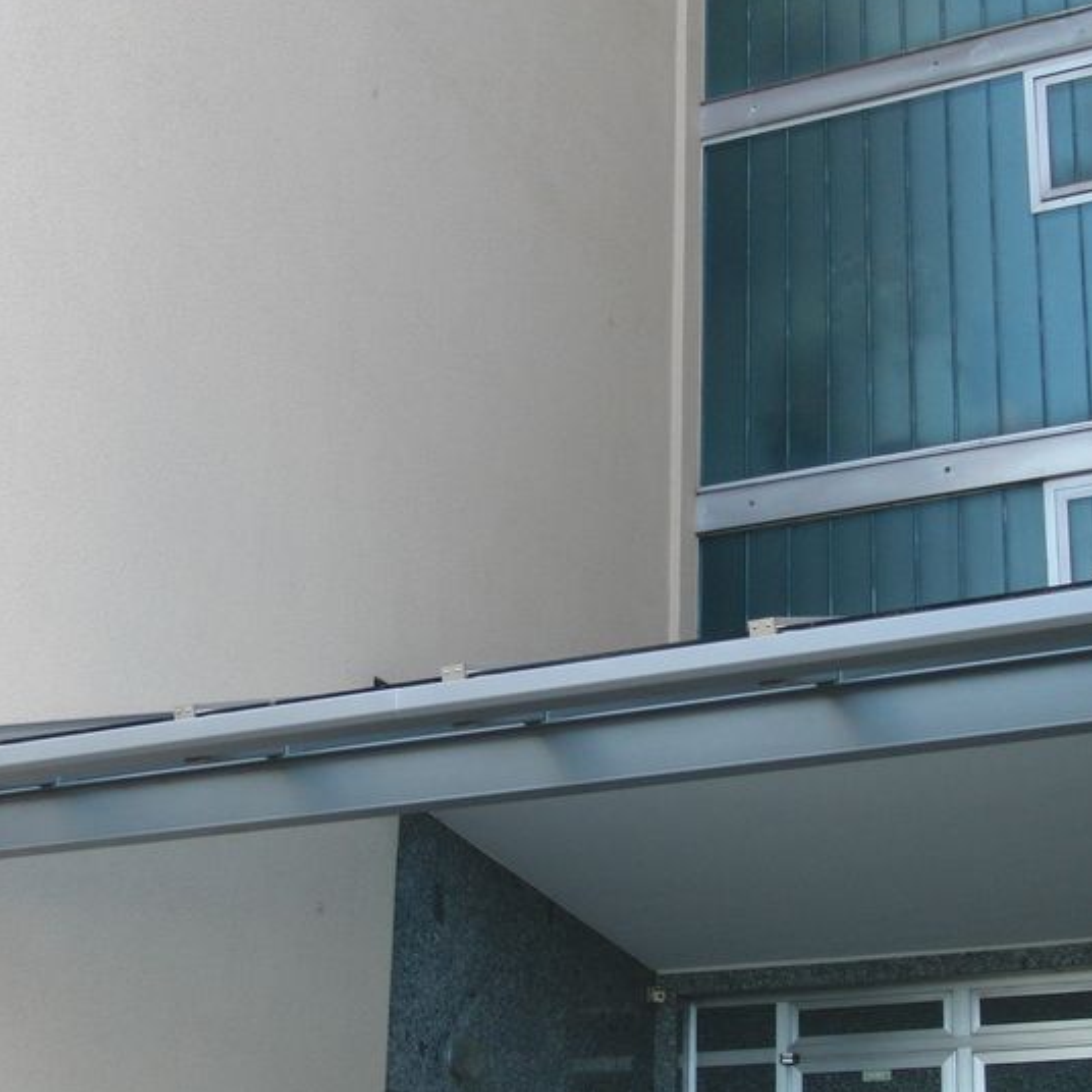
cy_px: 740
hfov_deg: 28.1
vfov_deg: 28.0
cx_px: 607
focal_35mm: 61
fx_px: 2177
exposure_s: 1/125
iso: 100
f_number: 3.6
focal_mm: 6.42
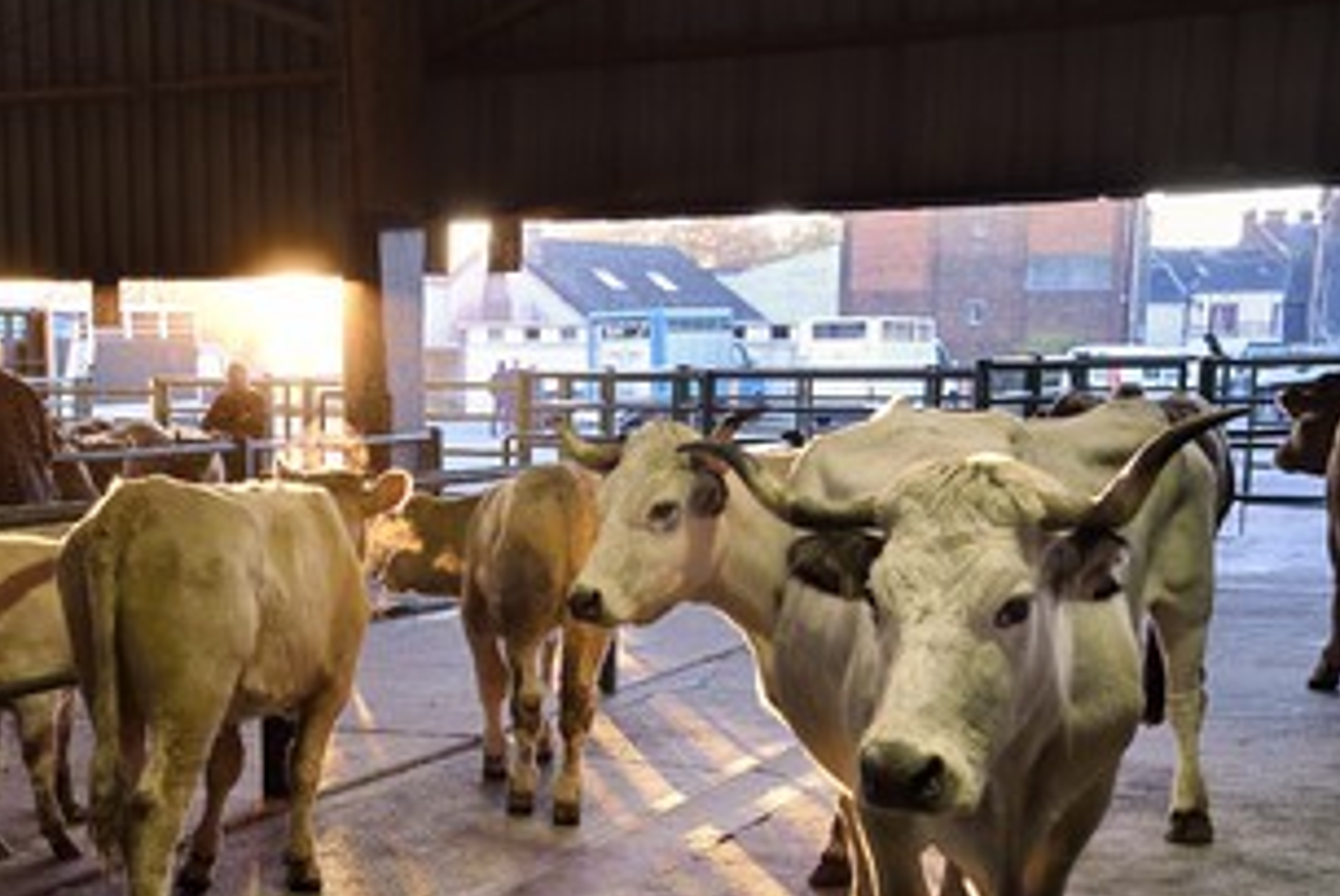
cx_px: 474
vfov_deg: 24.5
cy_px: 602
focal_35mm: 55
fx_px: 2049
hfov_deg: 35.9
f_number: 10
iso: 1600
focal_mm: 40
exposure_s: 1/50
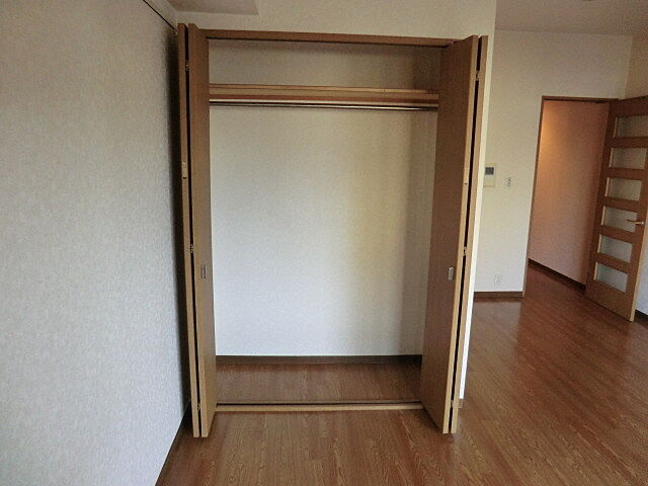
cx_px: 324
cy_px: 243
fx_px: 449
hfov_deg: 71.6
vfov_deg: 56.8
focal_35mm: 24
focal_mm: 4.3
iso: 320
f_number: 3.2
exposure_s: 1/60
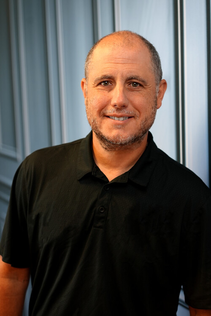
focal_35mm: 85
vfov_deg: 23.9
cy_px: 158
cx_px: 106
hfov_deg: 16.1
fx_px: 746
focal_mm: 85
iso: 1250
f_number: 4
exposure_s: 1/160
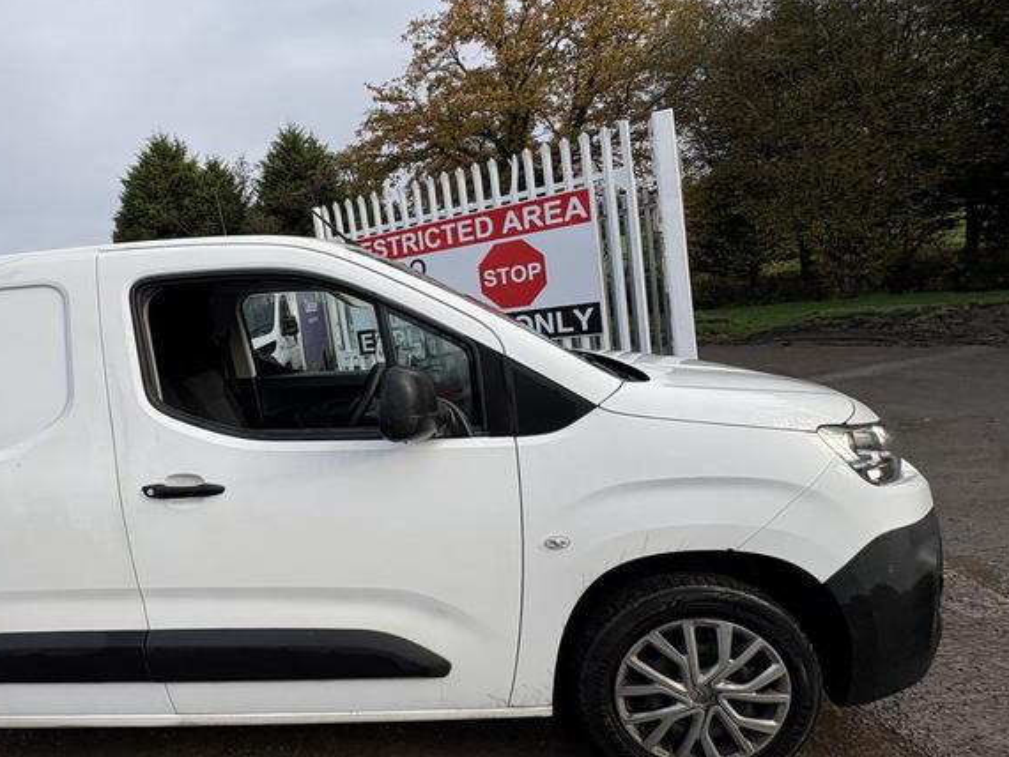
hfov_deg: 72.7
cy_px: 389
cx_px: 292
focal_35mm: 22
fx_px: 642
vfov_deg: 61.1
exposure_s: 1/1078
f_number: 2.2
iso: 40
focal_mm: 2.22
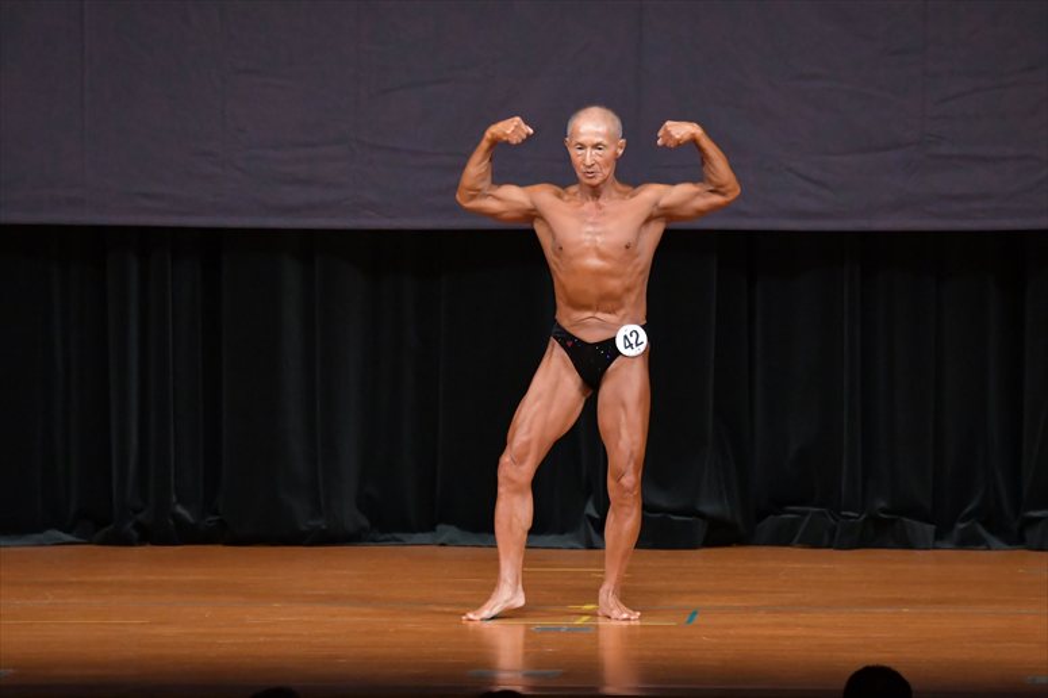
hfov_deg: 8.1
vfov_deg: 5.4
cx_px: 524
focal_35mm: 255
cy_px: 349
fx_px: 7420
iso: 5000
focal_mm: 170
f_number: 5.6
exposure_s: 1/400
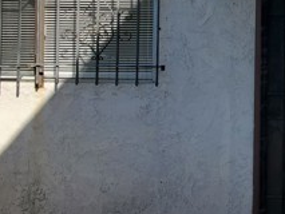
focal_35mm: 39
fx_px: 321
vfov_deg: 36.1
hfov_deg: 41.3
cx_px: 289
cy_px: 56
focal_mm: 1.8
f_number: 2.2
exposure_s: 1/1005
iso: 50
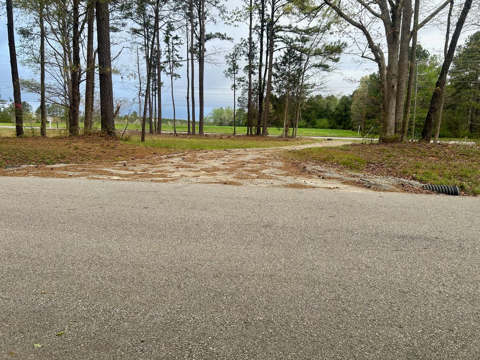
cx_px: 240
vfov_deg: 53.1
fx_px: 361
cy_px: 180
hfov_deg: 67.3
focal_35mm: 26
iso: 50
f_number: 1.5
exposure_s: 1/1377
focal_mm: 5.7
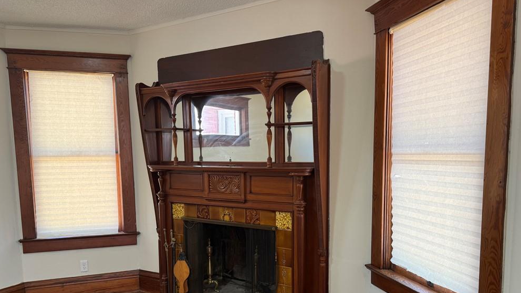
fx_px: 373
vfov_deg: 42.5
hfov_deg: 69.9
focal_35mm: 27
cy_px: 189
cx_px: 261
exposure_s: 1/121
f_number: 1.78
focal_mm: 6.76
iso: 100
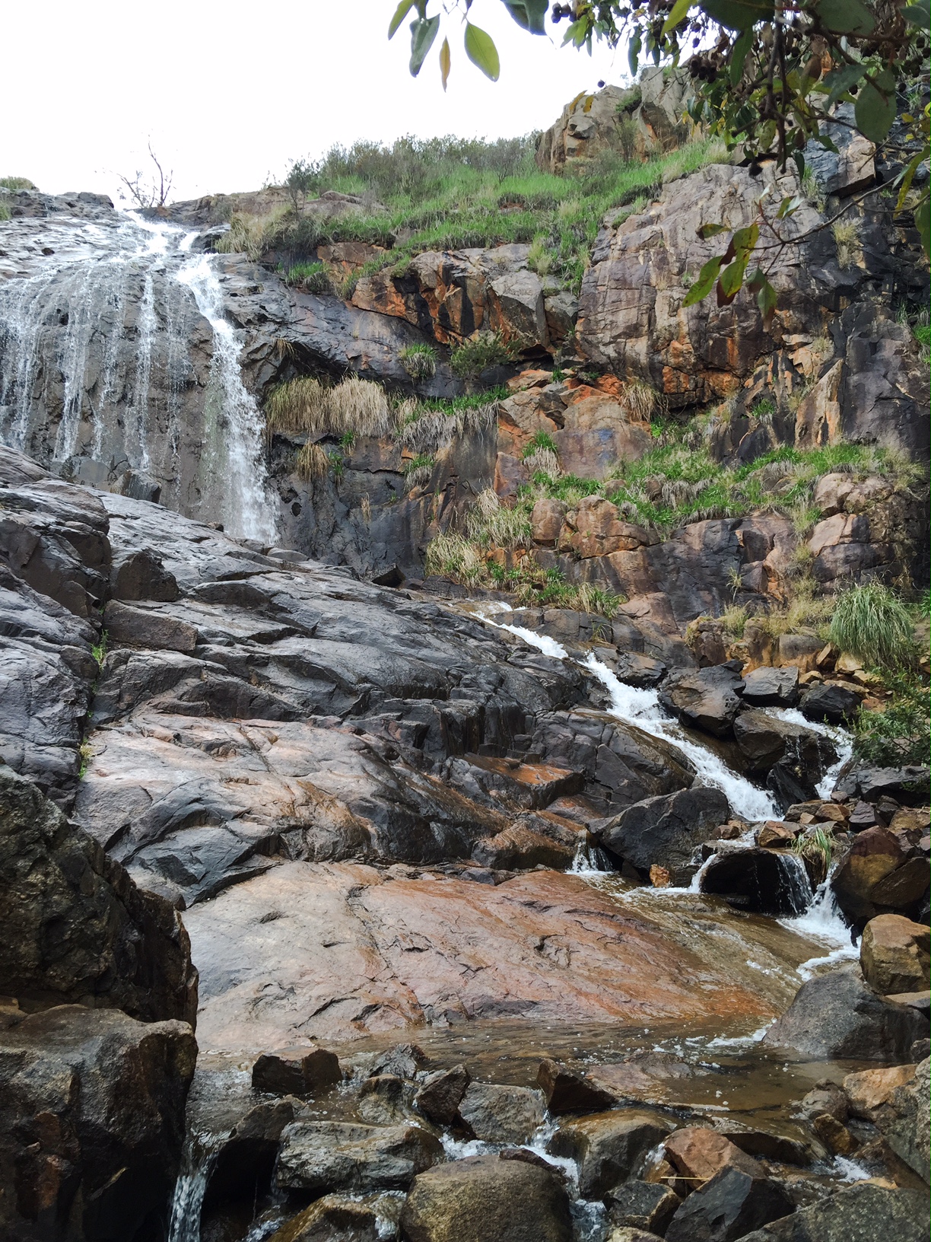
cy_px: 621
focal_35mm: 29
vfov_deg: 61.7
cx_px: 466
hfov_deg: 48.2
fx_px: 1040
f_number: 2.2
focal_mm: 4.15
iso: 32
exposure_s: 1/162
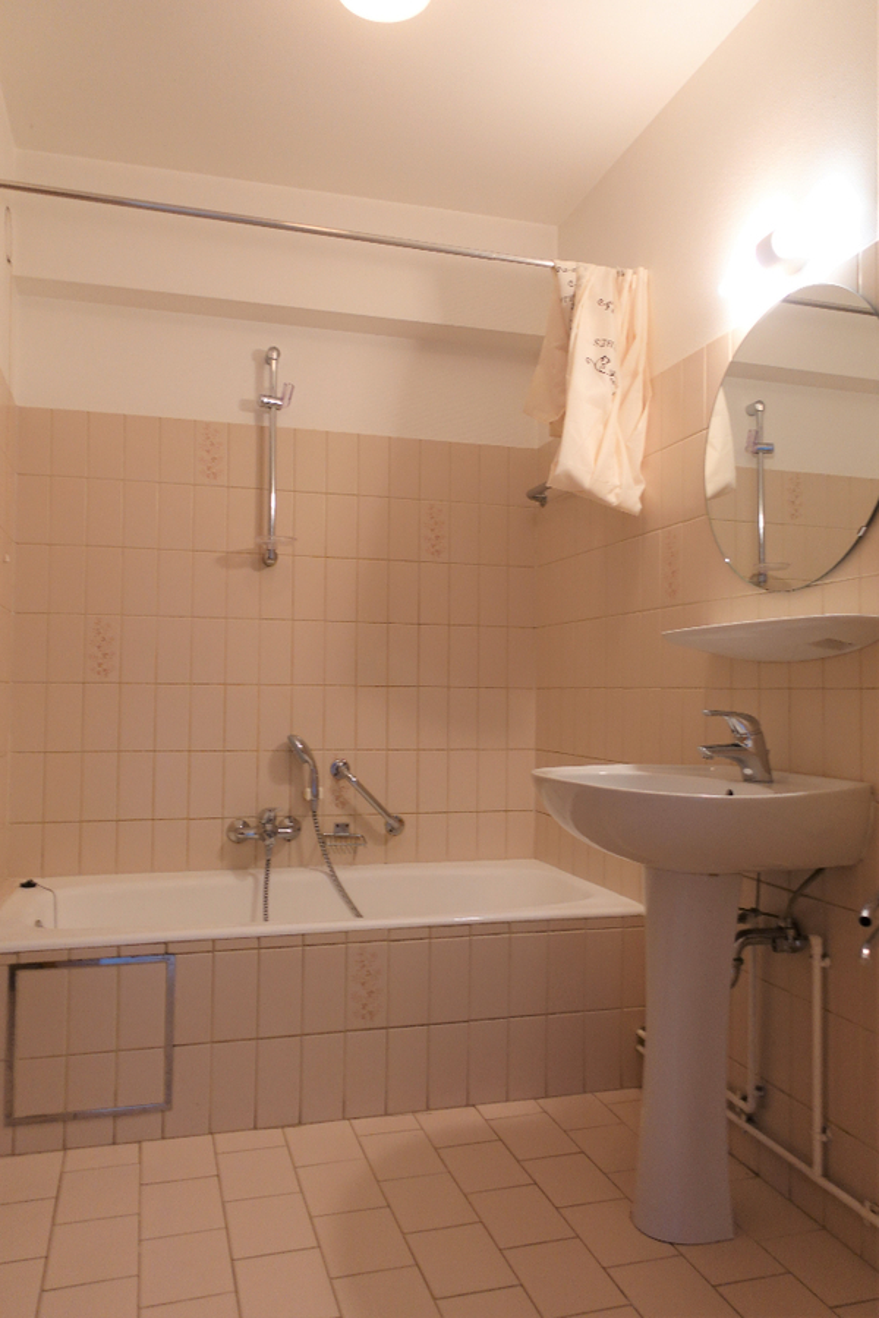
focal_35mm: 24
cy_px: 659
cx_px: 440
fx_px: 879
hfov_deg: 53.1
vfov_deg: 73.7
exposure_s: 1/30
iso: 200
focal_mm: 8.8
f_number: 1.8
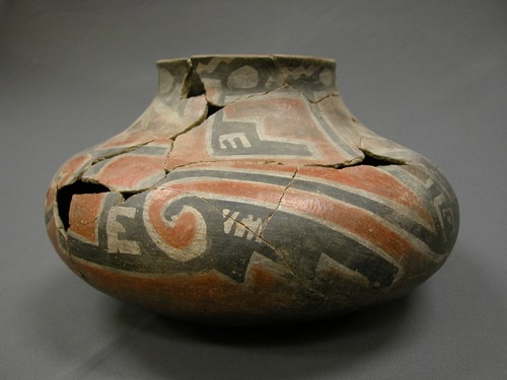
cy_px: 190
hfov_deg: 52.6
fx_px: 513
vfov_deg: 40.7
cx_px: 254
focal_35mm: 35
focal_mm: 8.9
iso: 100
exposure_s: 1/7.8
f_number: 2.8
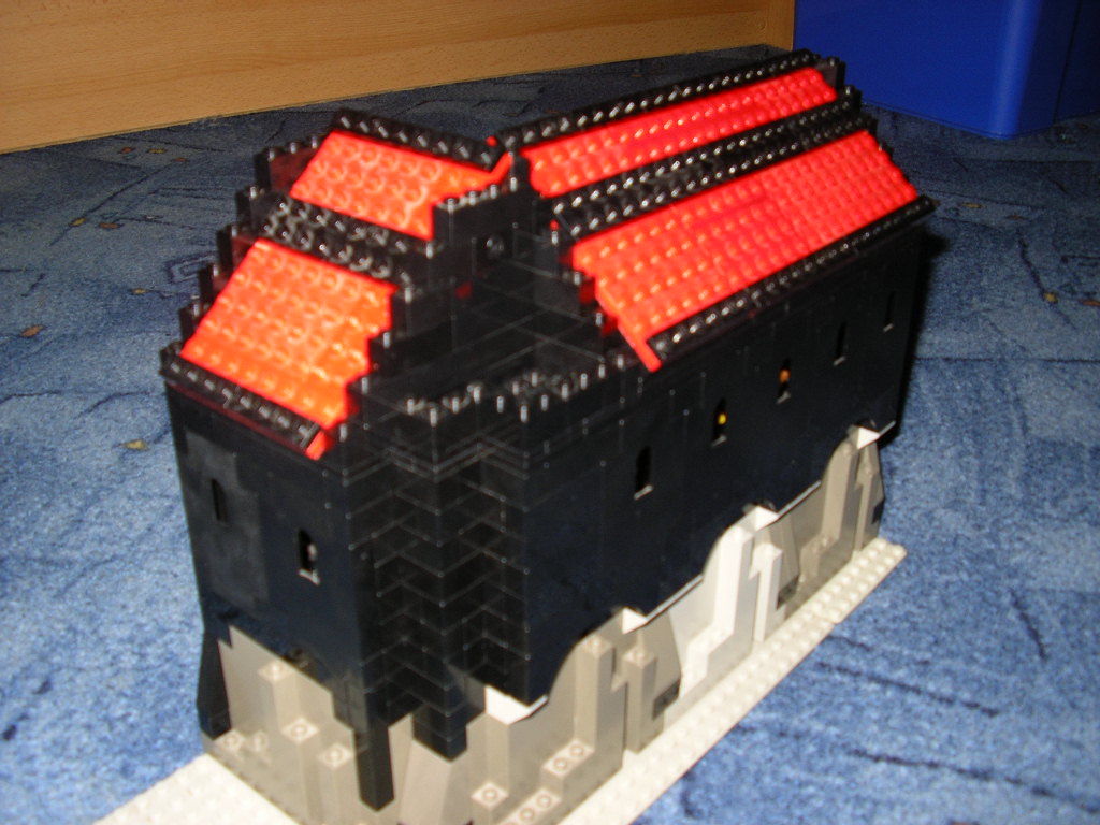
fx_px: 1208
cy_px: 412
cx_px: 550
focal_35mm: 38
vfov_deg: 37.7
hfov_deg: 49.0
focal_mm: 5.8
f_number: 2.9
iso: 50
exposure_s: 1/60
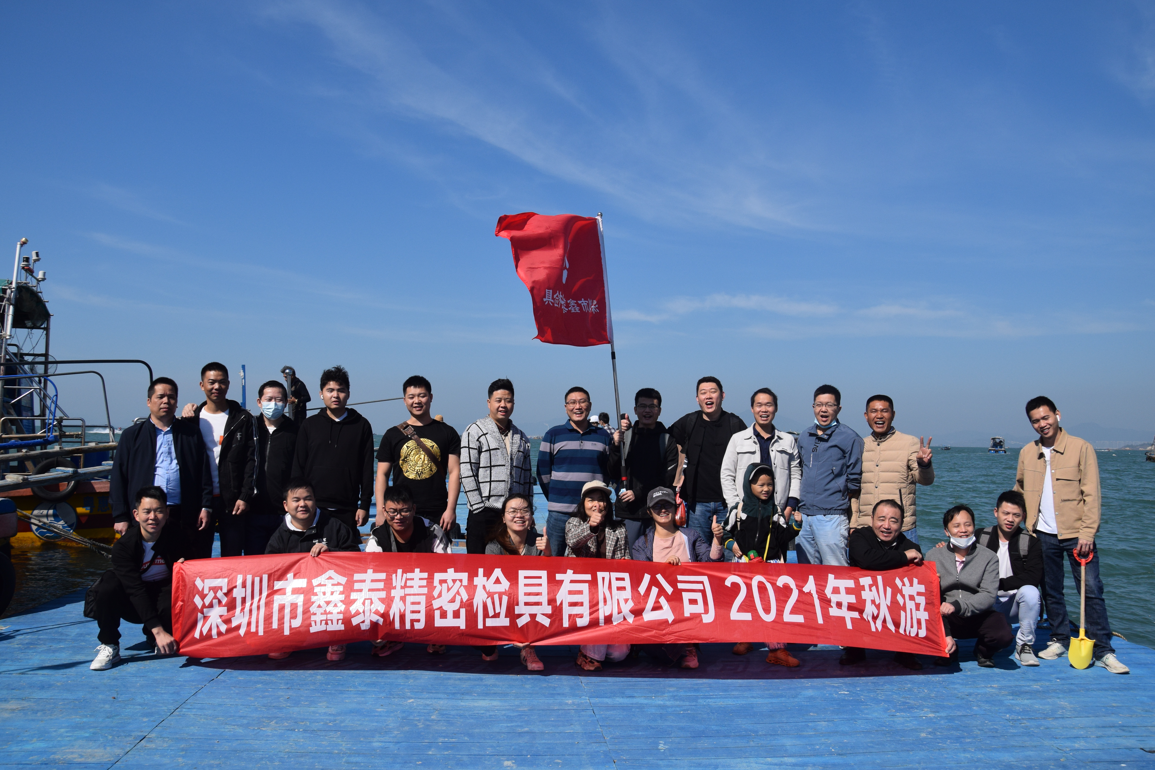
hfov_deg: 67.4
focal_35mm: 27
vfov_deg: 47.9
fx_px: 866
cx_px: 578
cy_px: 385
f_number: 8
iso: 400
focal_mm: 18
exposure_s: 1/2000
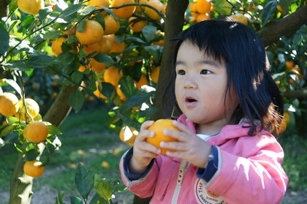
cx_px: 154
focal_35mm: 68
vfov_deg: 20.1
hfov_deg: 29.9
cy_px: 102
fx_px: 575
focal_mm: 45
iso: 400
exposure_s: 1/160
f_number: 5
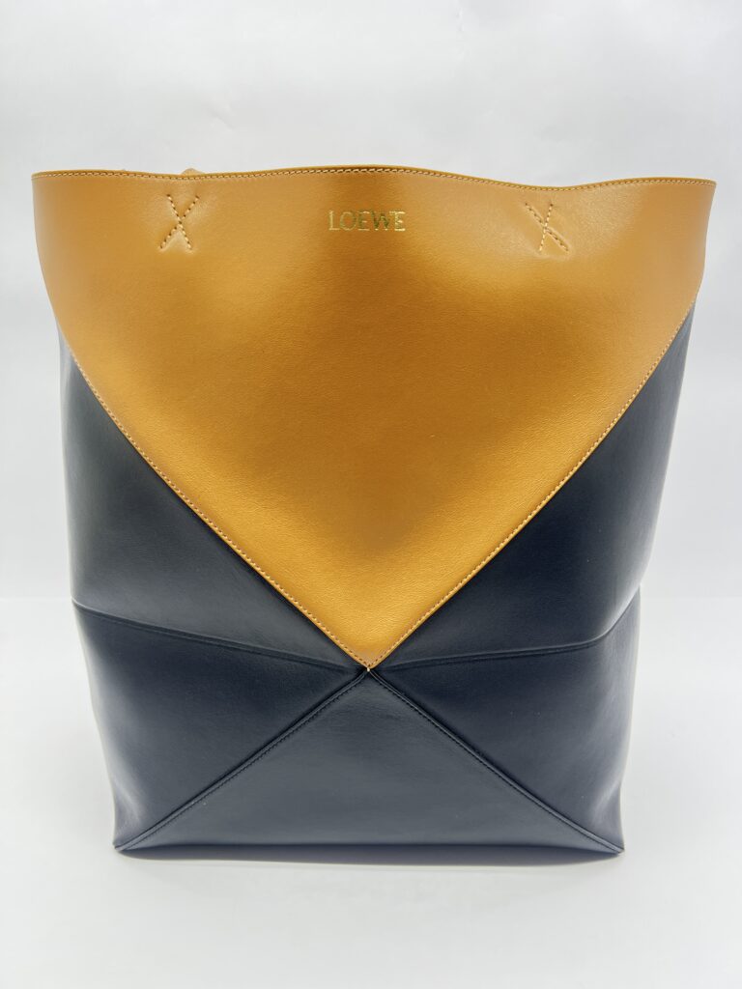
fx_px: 743
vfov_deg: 67.3
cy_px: 494
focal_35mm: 26
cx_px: 371
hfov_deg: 53.1
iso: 80
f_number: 1.5
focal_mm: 5.7
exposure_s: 1/100
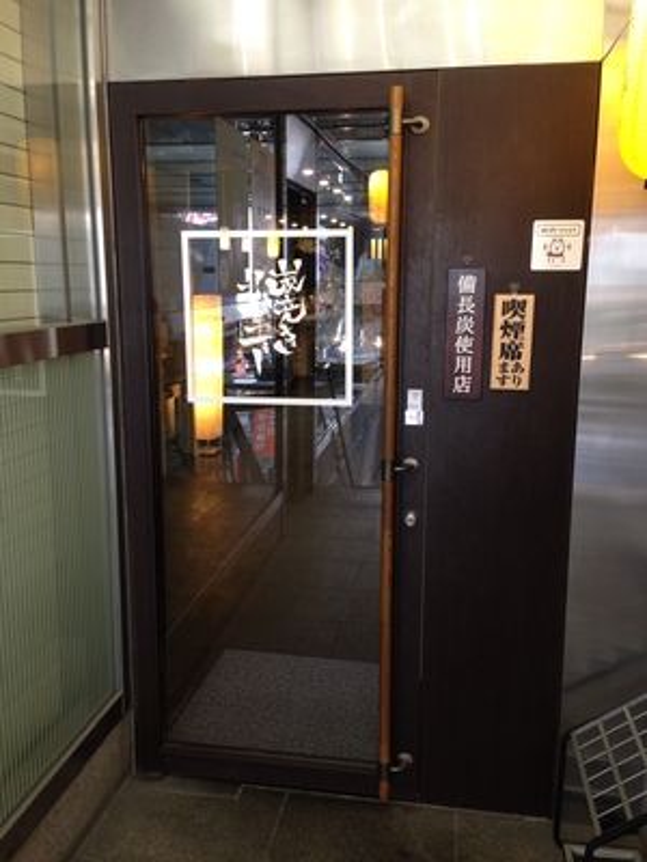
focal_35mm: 33
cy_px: 431
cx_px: 324
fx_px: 822
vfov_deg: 55.4
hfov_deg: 42.9
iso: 64
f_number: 2.4
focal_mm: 4.12
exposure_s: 1/20
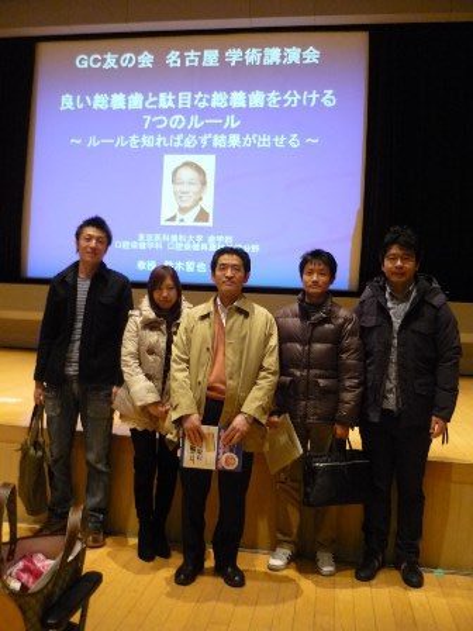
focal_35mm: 33
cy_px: 316
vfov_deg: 55.4
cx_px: 236
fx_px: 601
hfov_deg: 42.9
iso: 400
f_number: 2.8
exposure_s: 1/13
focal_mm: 5.5
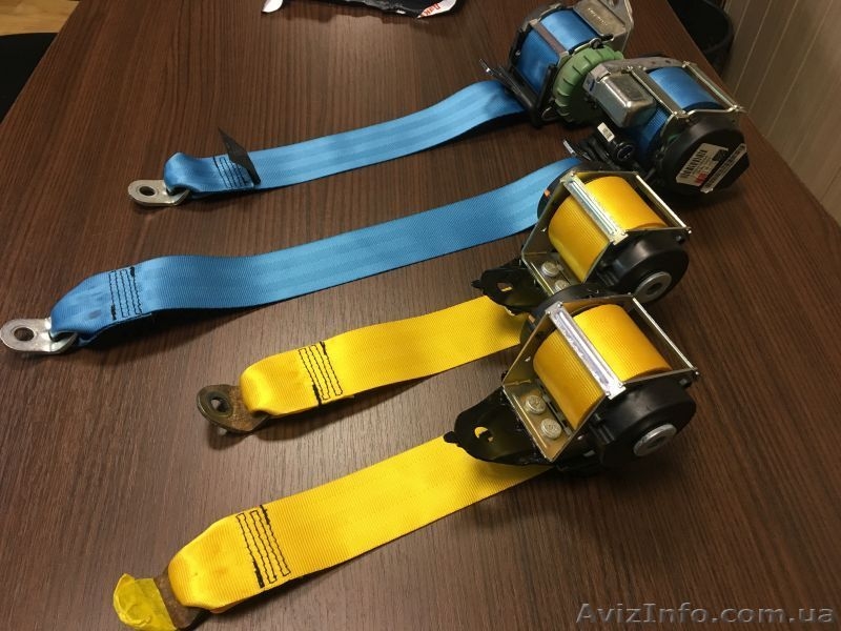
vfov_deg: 48.2
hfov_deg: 61.7
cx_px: 420
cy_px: 316
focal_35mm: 29
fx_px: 705
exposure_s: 1/33
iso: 125
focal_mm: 4.15
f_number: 2.2
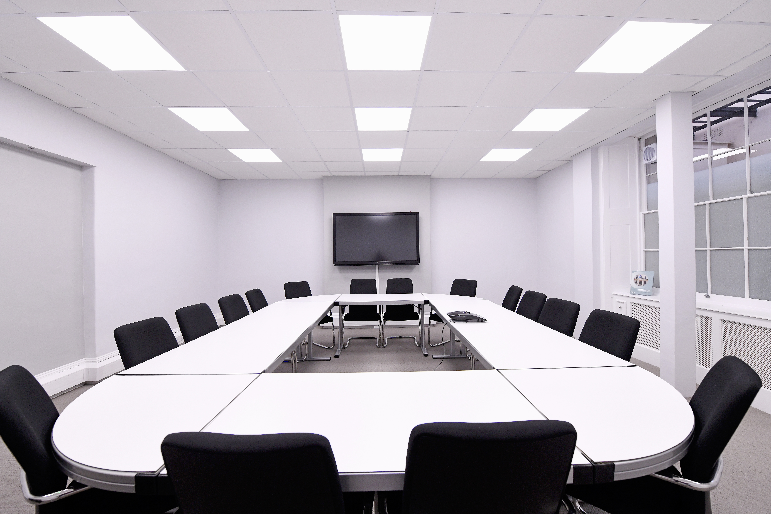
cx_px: 386
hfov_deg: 104.3
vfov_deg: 81.2
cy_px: 257
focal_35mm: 14
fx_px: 300
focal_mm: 14
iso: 1250
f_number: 5.6
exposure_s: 1/160
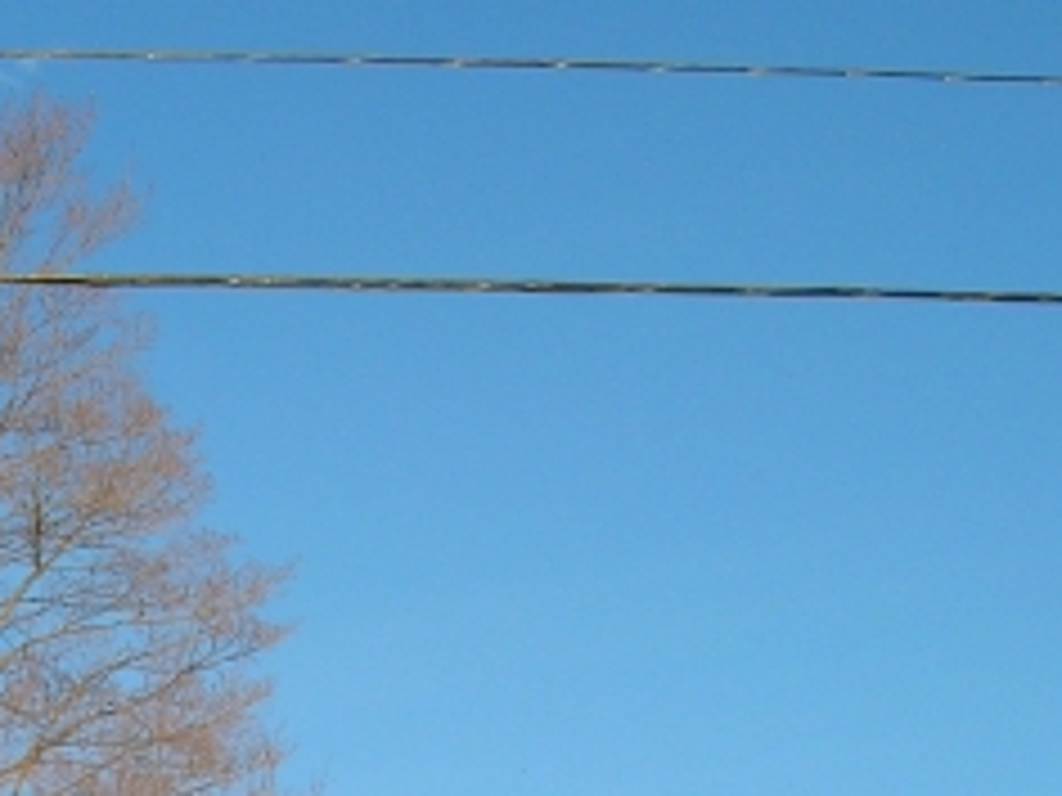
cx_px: 58
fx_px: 3007
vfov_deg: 14.6
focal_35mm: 98
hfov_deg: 19.6
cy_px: 962
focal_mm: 5.7
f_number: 4.9
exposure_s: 1/227
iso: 50
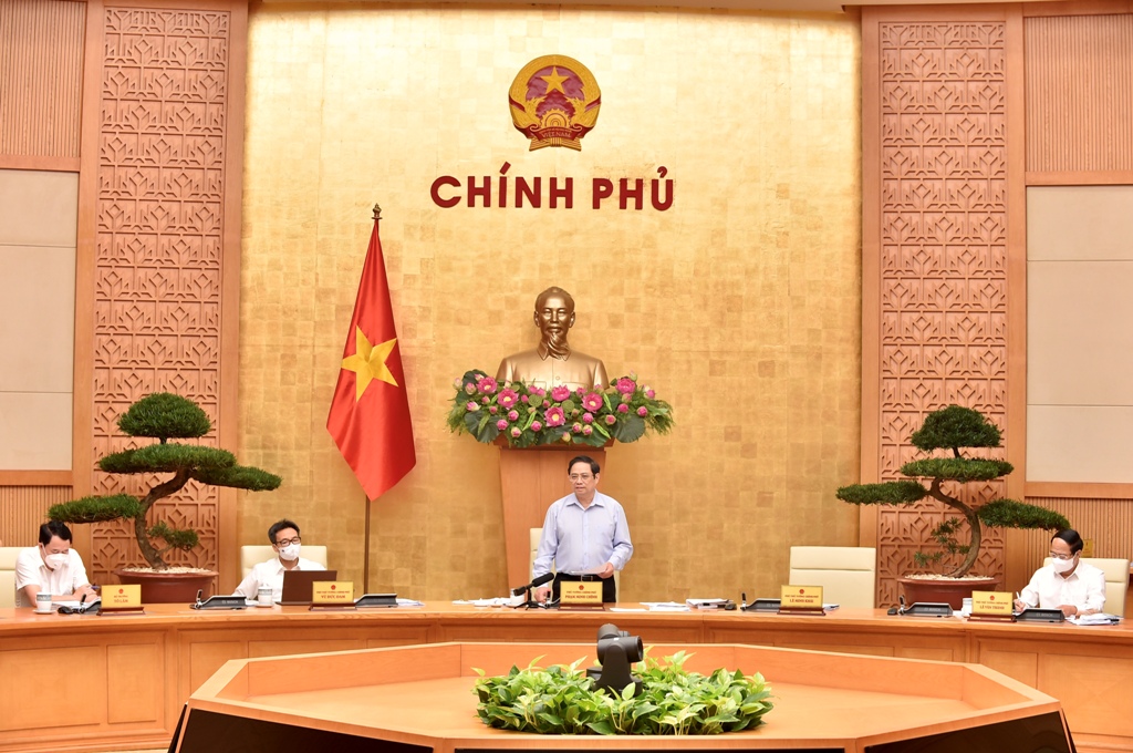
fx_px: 2200
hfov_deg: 28.9
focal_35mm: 70
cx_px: 566
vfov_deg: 19.4
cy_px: 376
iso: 1600
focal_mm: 70
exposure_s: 1/160
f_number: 3.2
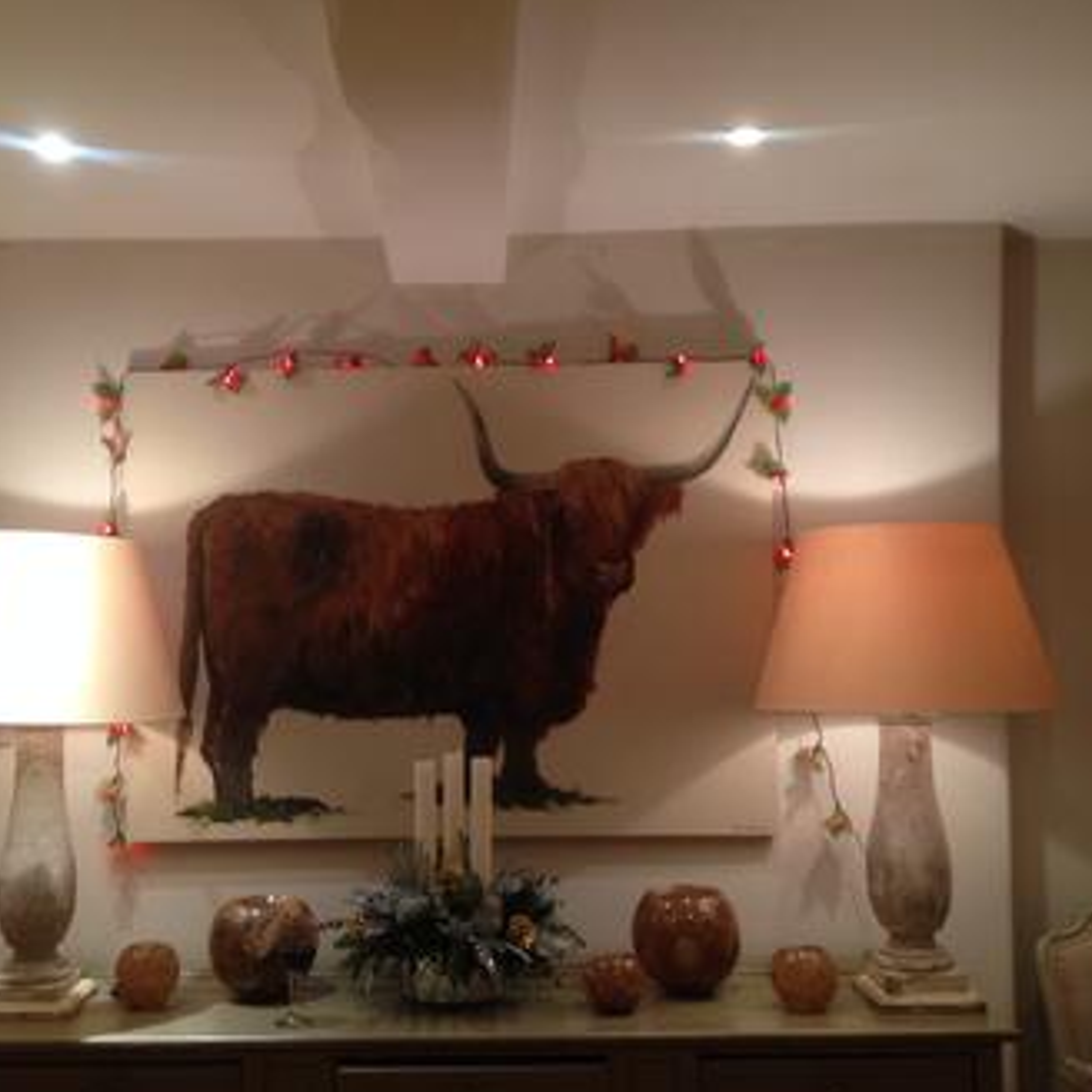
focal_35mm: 40
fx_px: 1428
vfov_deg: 41.9
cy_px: 553
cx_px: 456
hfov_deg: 41.7
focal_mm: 4.12
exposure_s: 1/20
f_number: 2.4
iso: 100
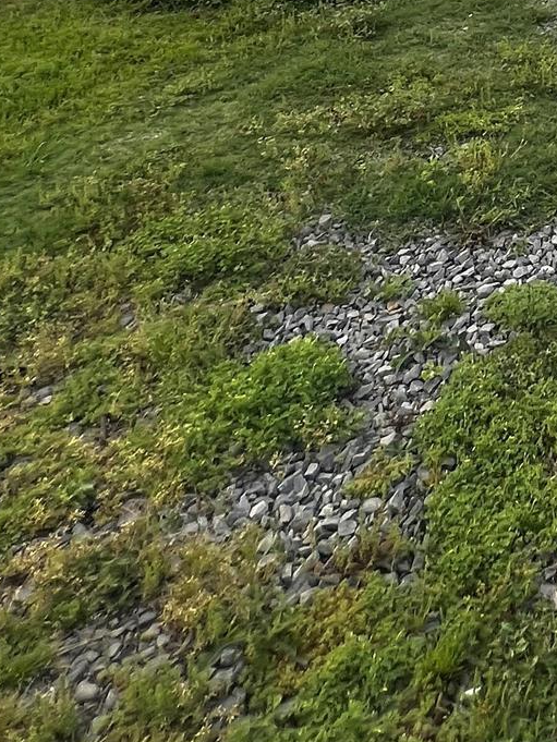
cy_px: -260
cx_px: 755
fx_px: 944
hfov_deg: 26.8
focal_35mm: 44
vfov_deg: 31.3
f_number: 1.8
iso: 32
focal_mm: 1.57
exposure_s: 1/286
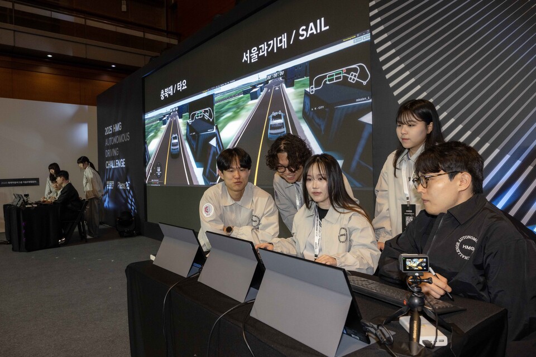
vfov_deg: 50.4
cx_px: 268
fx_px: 380
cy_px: 178
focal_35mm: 26
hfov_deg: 70.4
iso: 1600
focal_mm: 25.5
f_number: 7.1
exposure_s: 1/160
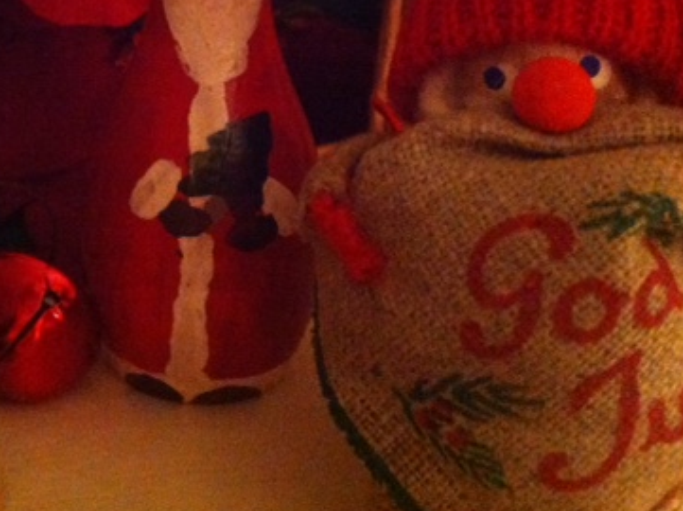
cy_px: 74
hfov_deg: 30.4
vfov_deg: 23.1
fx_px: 1222
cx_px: 127
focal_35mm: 62
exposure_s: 1/15
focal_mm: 3.85
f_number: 2.8
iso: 1000
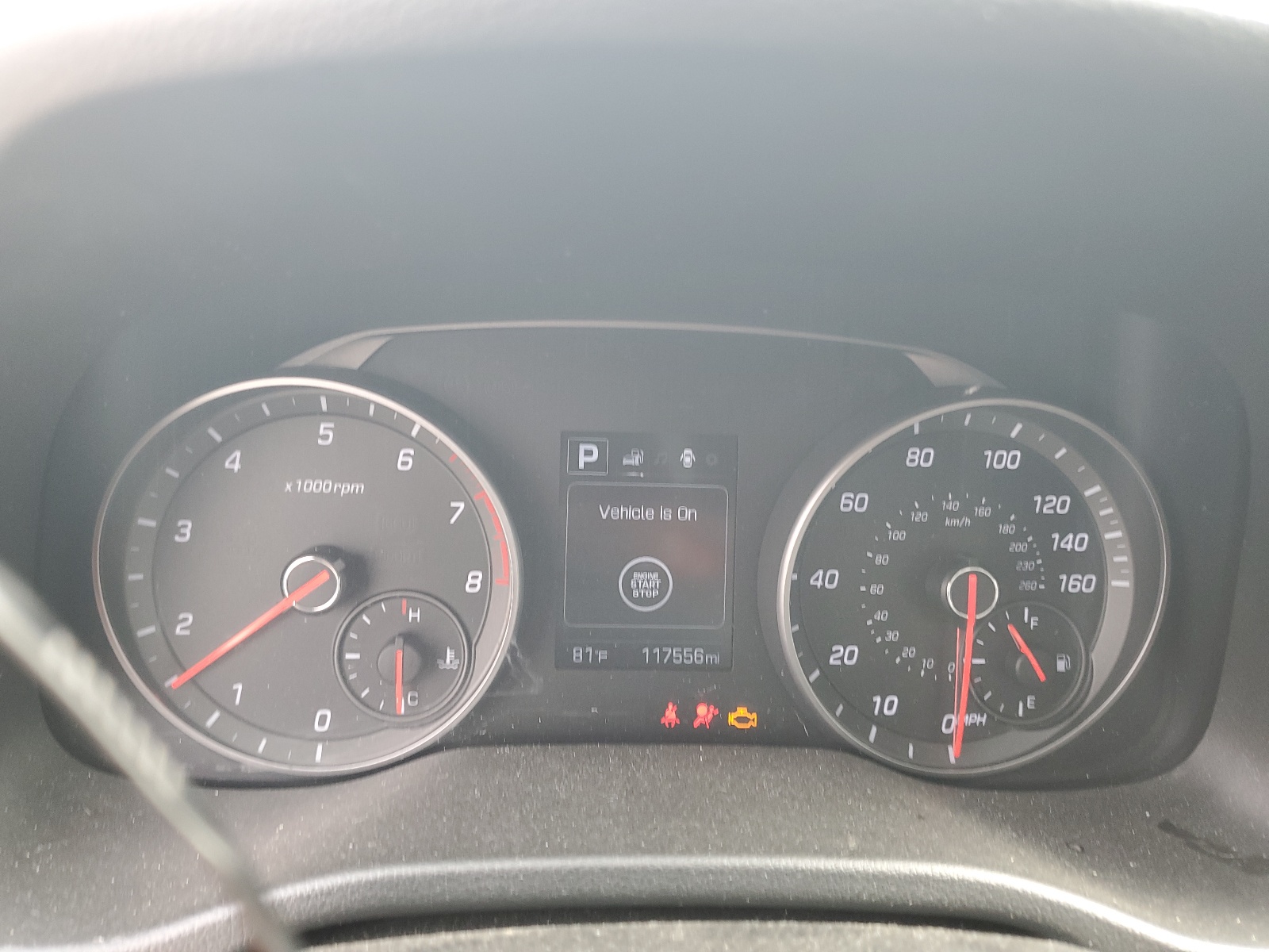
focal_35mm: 26
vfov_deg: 53.1
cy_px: 476
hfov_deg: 67.3
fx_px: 953
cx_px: 634
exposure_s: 1/60.2
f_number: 1.5
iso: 74
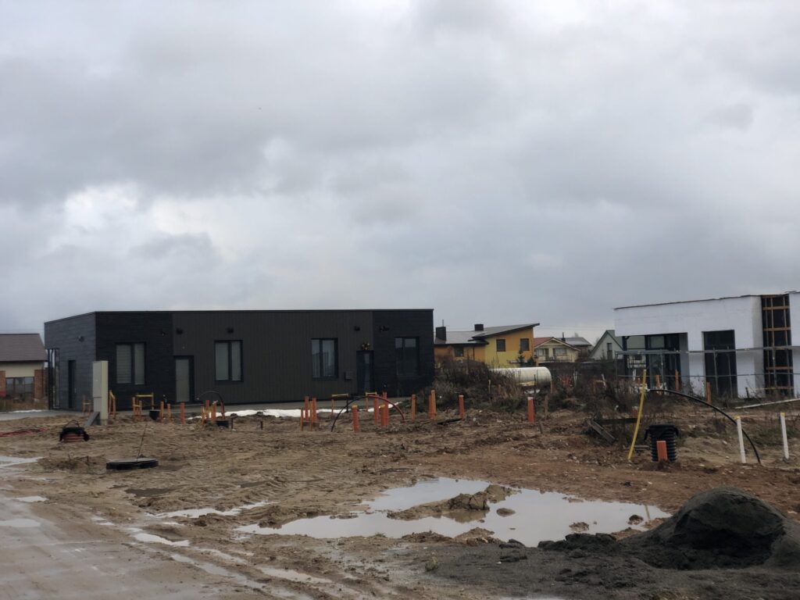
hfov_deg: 36.8
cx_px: 400
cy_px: 300
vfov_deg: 28.0
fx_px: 1202
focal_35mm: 52
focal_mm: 6
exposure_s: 1/169
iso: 16
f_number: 2.4
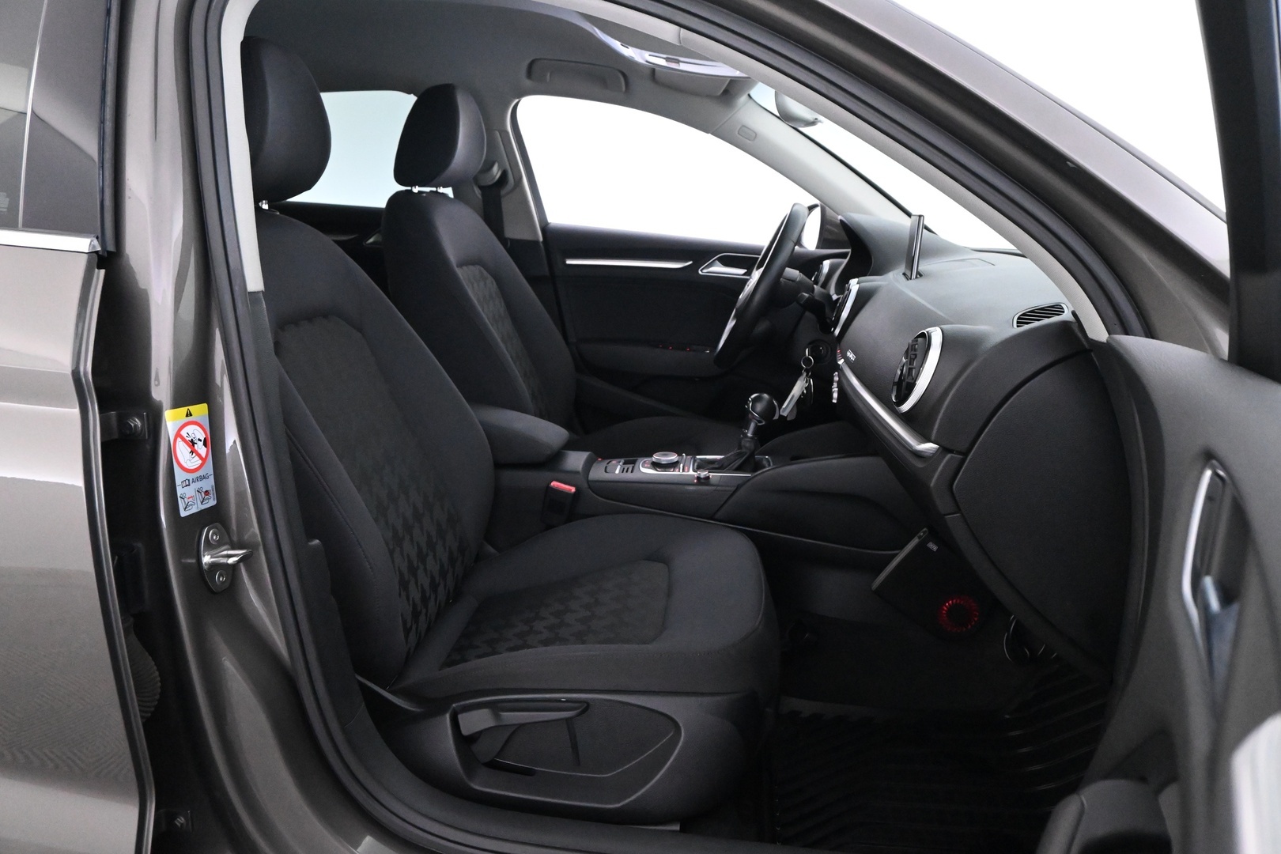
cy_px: 427
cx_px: 640
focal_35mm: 27
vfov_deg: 47.9
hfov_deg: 67.4
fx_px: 961
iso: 7200
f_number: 6.3
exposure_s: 1/30
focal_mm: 18
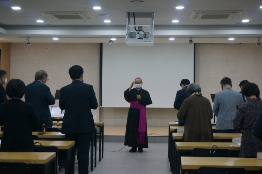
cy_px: 87
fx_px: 414
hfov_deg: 35.1
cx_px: 131
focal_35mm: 57
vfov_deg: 23.7
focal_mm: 38
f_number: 5.6
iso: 3200
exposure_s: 1/160
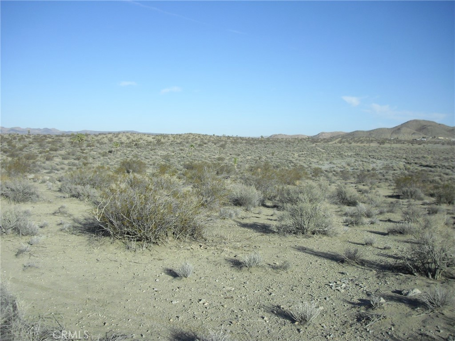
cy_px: 170
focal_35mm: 38
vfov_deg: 37.7
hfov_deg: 49.0
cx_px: 228
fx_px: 499
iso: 100
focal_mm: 6.2
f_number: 8
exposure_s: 1/250
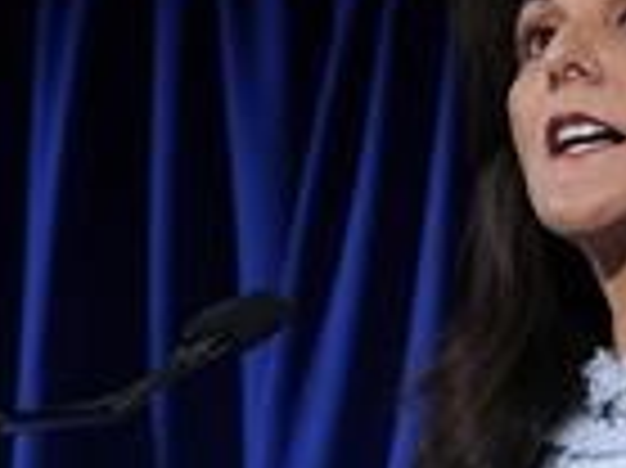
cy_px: 335
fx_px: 3252
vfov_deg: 8.2
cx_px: 1450
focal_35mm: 180
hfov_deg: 9.8
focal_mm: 40
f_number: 4
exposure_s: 1/500
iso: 3200
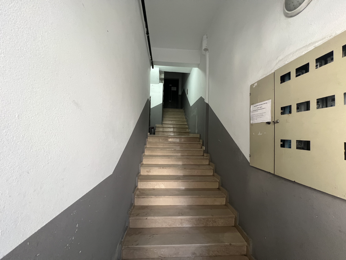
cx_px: 173
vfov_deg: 89.9
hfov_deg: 106.2
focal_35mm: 13
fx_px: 130
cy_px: 130
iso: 500
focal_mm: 1.57
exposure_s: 1/50
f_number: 1.8
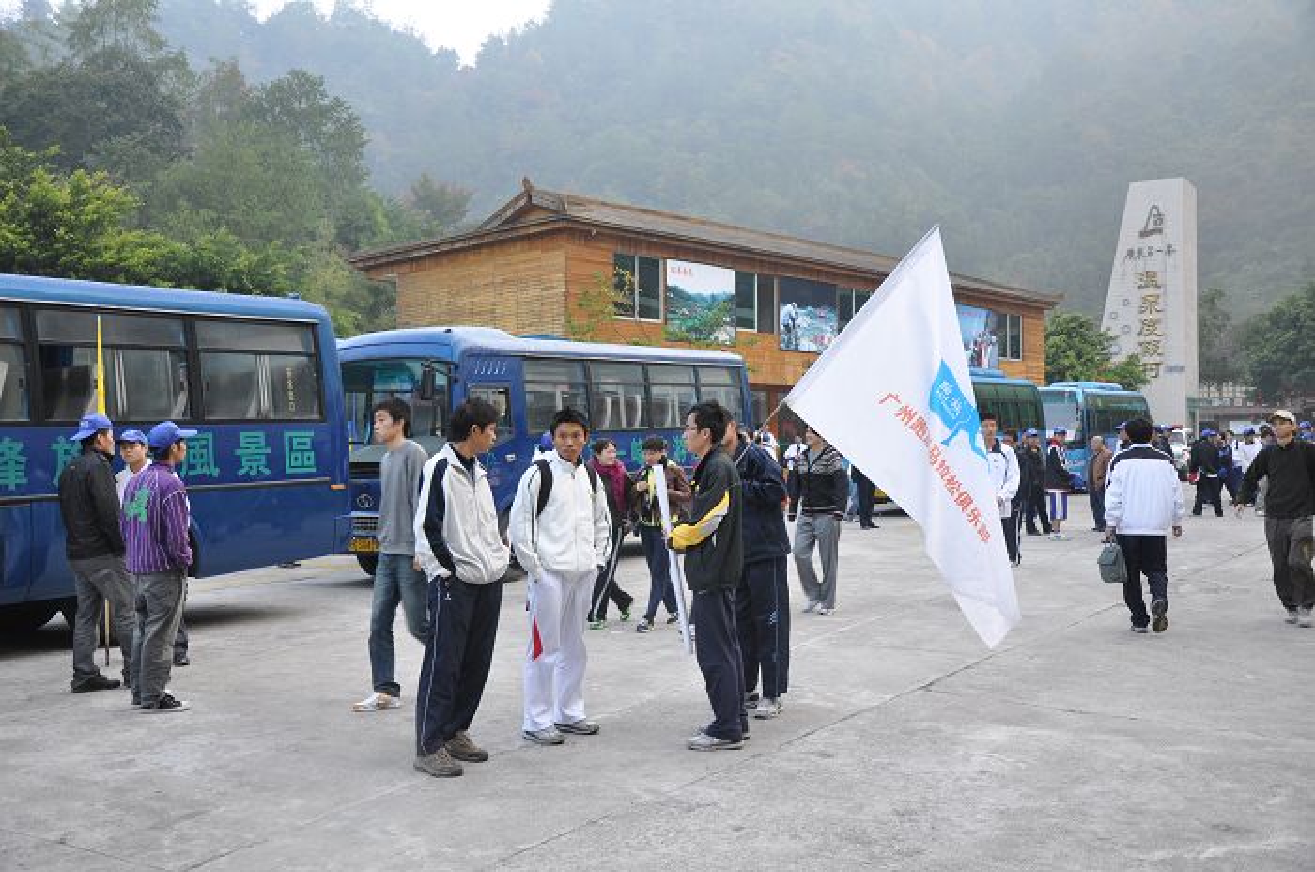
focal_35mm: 36
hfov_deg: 53.2
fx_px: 1313
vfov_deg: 36.7
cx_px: 658
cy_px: 436
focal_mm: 24
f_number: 4.5
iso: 320
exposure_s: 1/80
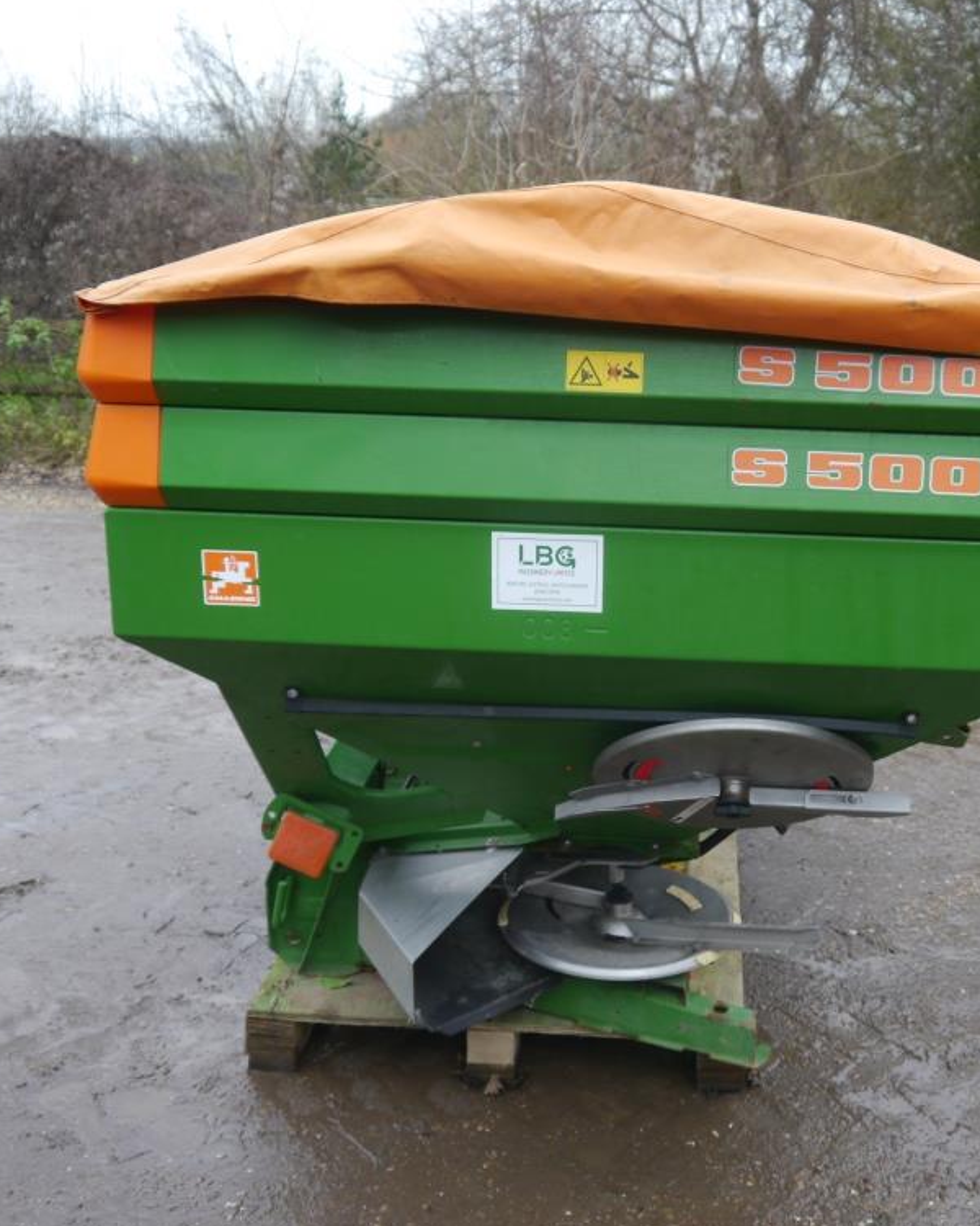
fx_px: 1450
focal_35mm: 40
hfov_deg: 36.9
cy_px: 608
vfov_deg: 45.8
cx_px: 653
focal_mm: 15
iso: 250
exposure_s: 1/60
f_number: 3.5
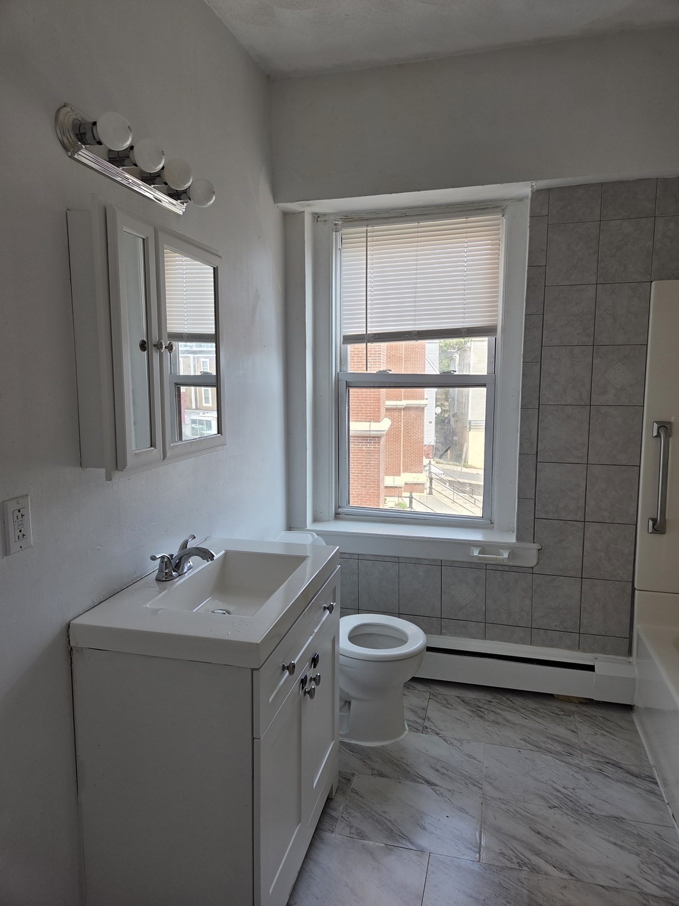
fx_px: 602
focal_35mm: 23
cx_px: 340
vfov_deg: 73.9
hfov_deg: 58.9
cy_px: 453
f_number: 1.8
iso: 32
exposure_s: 1/180
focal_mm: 5.4
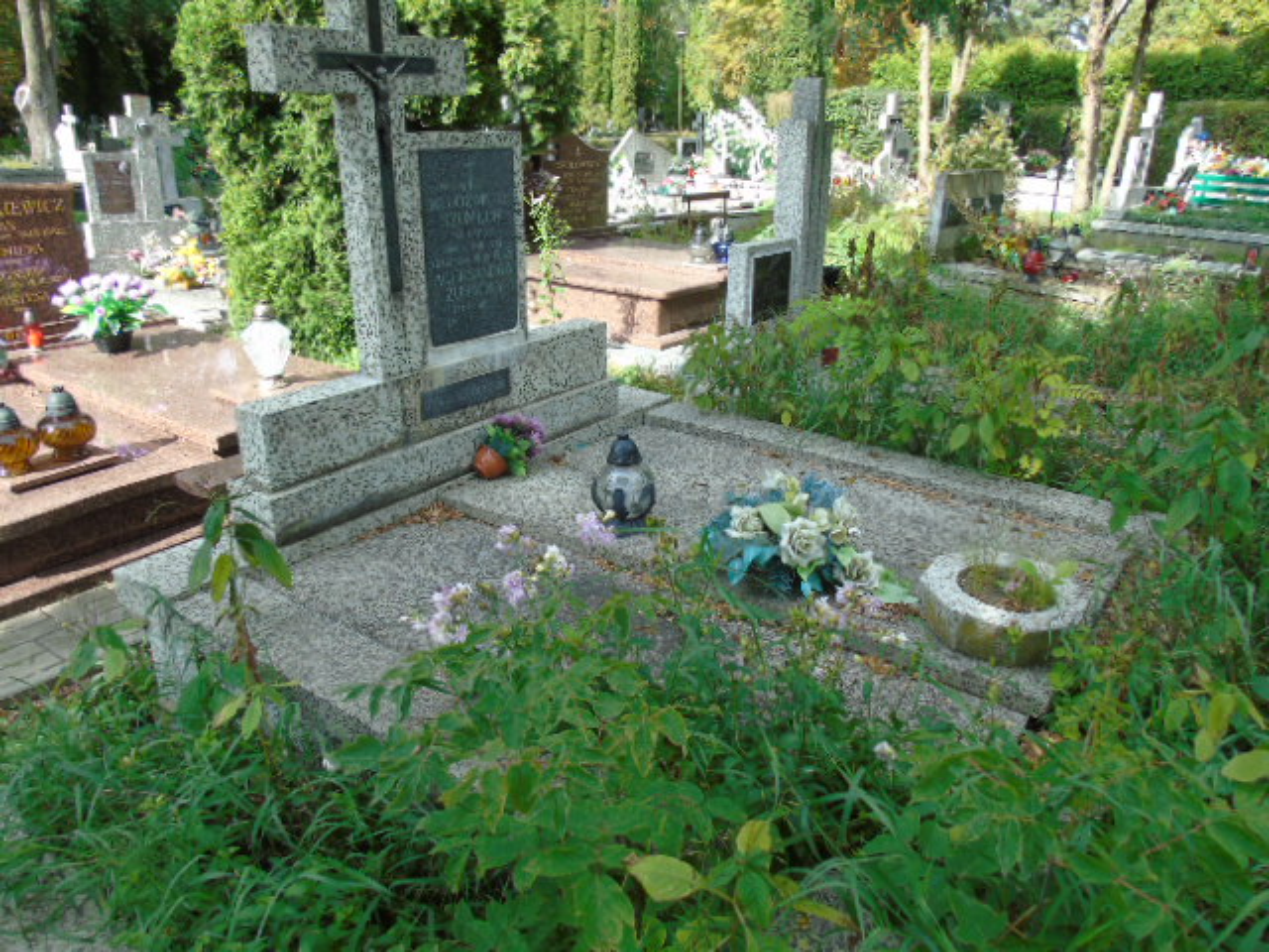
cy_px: 476
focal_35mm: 25
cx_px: 634
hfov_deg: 69.4
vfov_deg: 54.9
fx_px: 916
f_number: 3.4
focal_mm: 4.4
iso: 80
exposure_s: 1/200
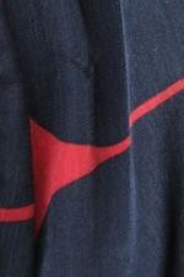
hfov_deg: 2.7
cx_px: 497
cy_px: -458
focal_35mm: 496
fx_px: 3814
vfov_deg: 4.1
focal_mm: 70
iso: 800
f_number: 5.6
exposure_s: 1/50
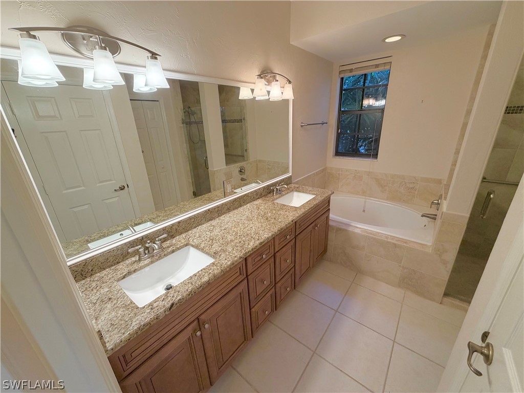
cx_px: 262
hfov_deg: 102.1
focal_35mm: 14
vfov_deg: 85.7
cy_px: 196
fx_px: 212
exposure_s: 1/60
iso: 200
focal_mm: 2.22
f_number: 2.2
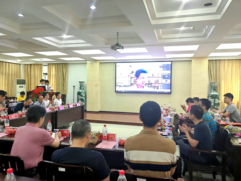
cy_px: 90
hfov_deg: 65.3
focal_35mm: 27
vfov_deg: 51.4
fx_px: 188
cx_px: 120
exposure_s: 1/100
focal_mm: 5.54
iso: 400
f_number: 1.8
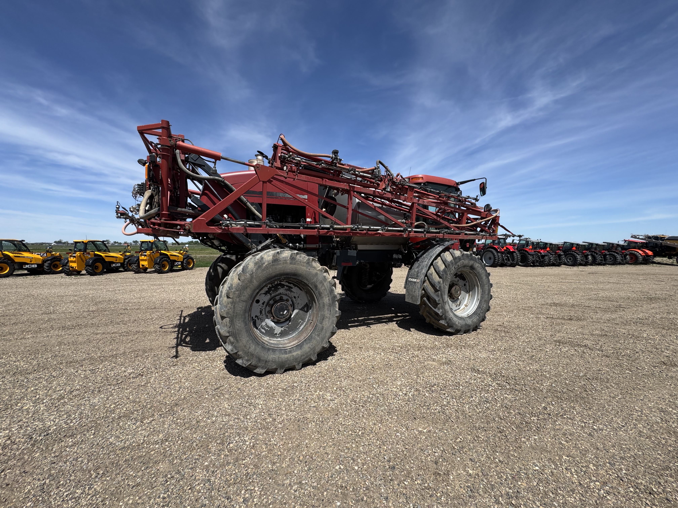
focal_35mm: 14
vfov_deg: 85.7
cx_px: 339
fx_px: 274
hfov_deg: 102.1
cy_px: 254
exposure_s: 1/1370
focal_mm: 2.22
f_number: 2.2
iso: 40
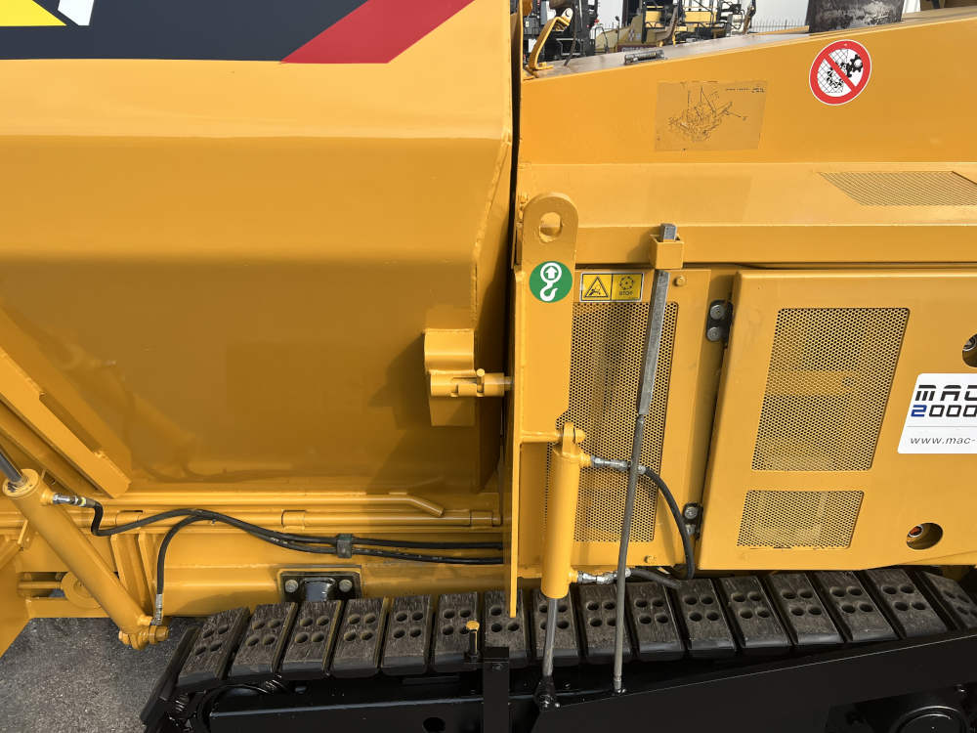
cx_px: 488
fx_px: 734
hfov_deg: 67.3
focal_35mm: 26
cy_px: 366
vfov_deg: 53.1
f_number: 1.5
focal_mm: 5.7
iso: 50
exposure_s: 1/1934
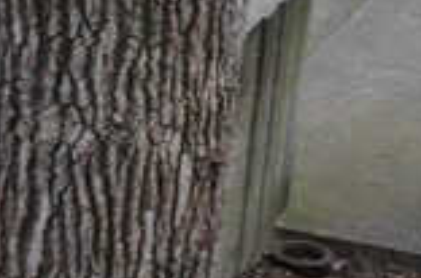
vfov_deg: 6.5
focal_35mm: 209
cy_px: 165
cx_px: -614
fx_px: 2437
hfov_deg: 8.9
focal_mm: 18
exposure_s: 1/160
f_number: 8
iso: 640
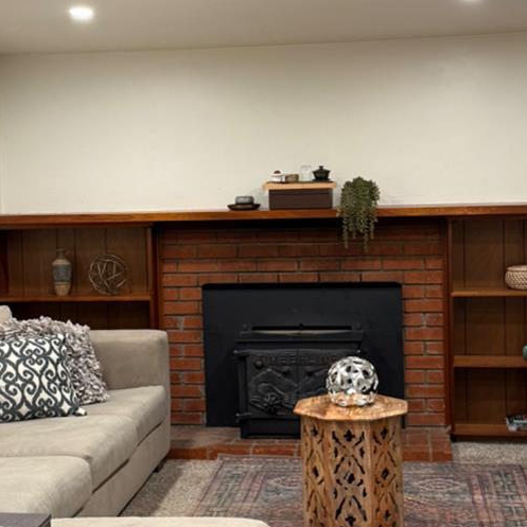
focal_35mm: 64
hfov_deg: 26.9
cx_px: 254
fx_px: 1102
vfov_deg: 26.9
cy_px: 235
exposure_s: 1/60
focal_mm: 6.76
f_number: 1.78
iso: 160
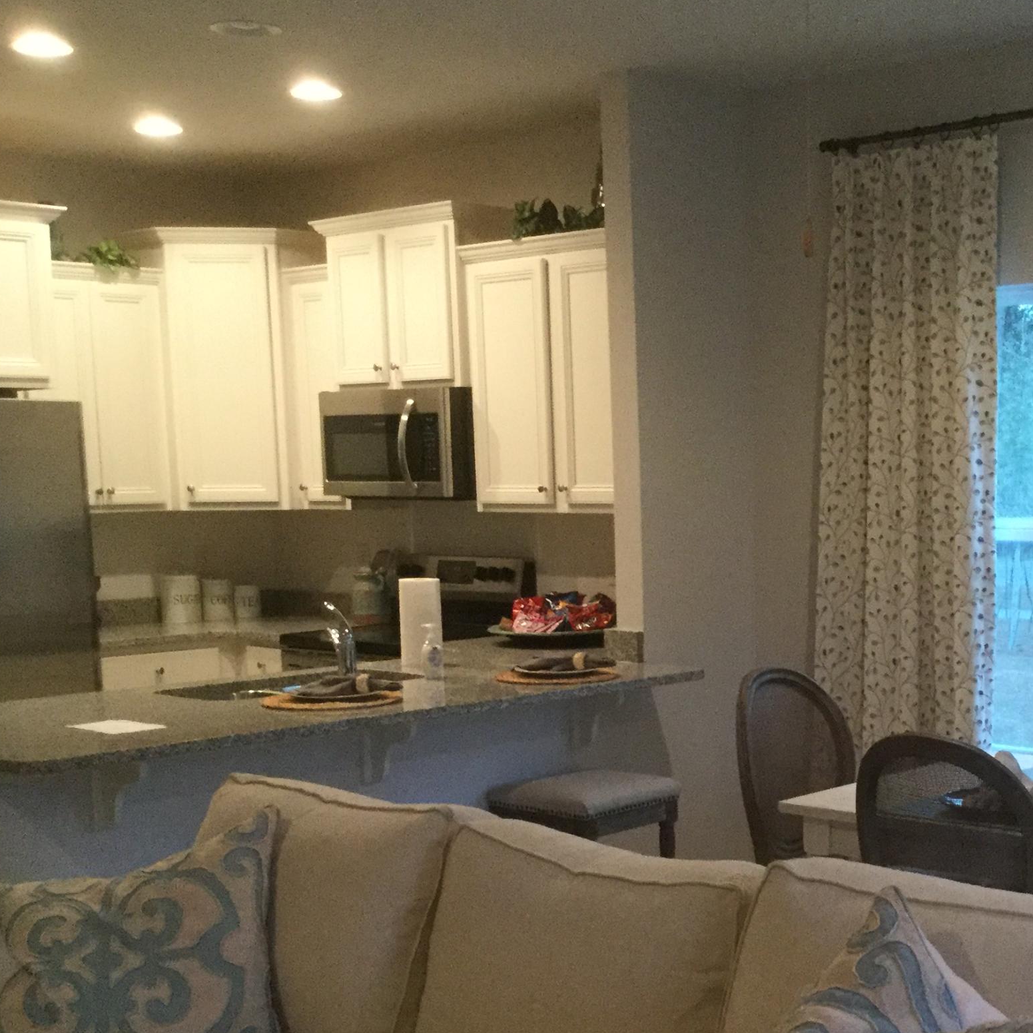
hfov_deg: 31.7
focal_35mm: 53
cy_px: 713
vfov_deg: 31.9
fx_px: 1789
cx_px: 755
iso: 200
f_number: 2.4
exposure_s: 1/30
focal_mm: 3.3
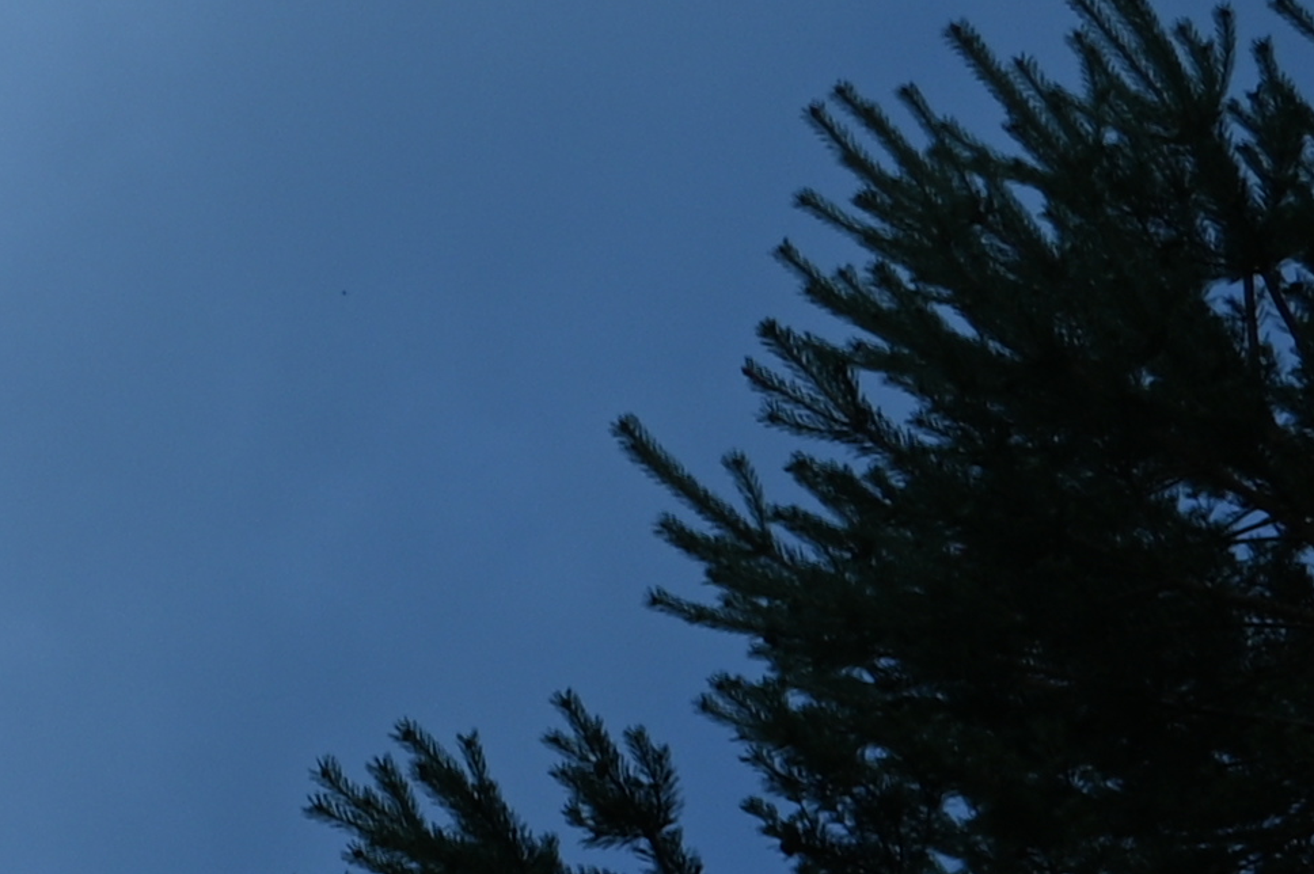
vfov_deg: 8.7
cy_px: 1611
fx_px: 5471
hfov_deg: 10.3
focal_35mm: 150
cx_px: -2503
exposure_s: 1/1250
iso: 100
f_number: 4
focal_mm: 24
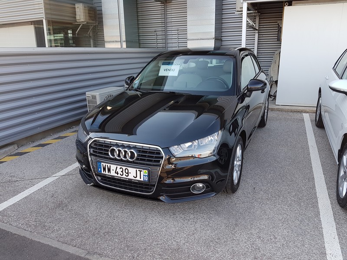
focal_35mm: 26
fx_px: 261
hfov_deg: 67.3
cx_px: 174
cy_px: 130
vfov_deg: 53.1
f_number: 1.7
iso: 40
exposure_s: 1/216
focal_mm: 4.2
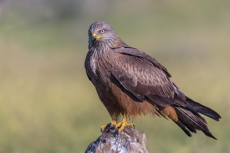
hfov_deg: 3.4
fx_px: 3833
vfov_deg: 2.3
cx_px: 115
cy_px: 76
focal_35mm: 600
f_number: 6.3
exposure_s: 1/1250
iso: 1250
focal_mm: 600
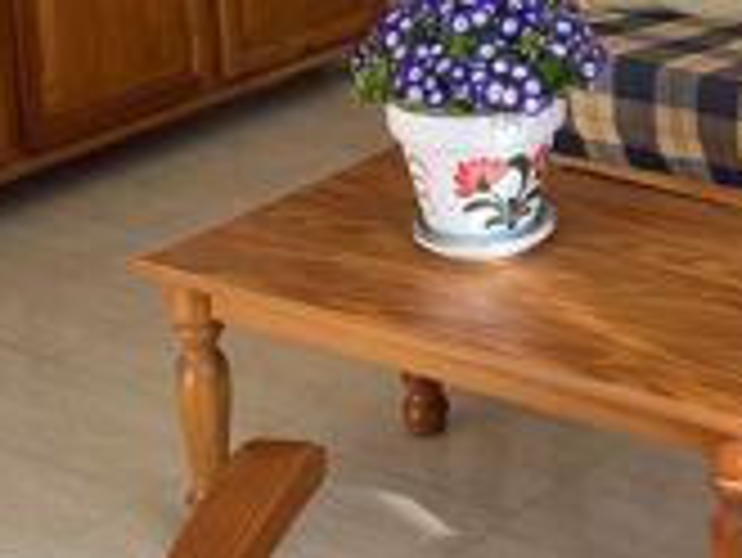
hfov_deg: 17.1
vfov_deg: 13.0
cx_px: 848
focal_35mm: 111
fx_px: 2381
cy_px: -108
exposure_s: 1/121
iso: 64
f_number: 1.6
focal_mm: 4.2
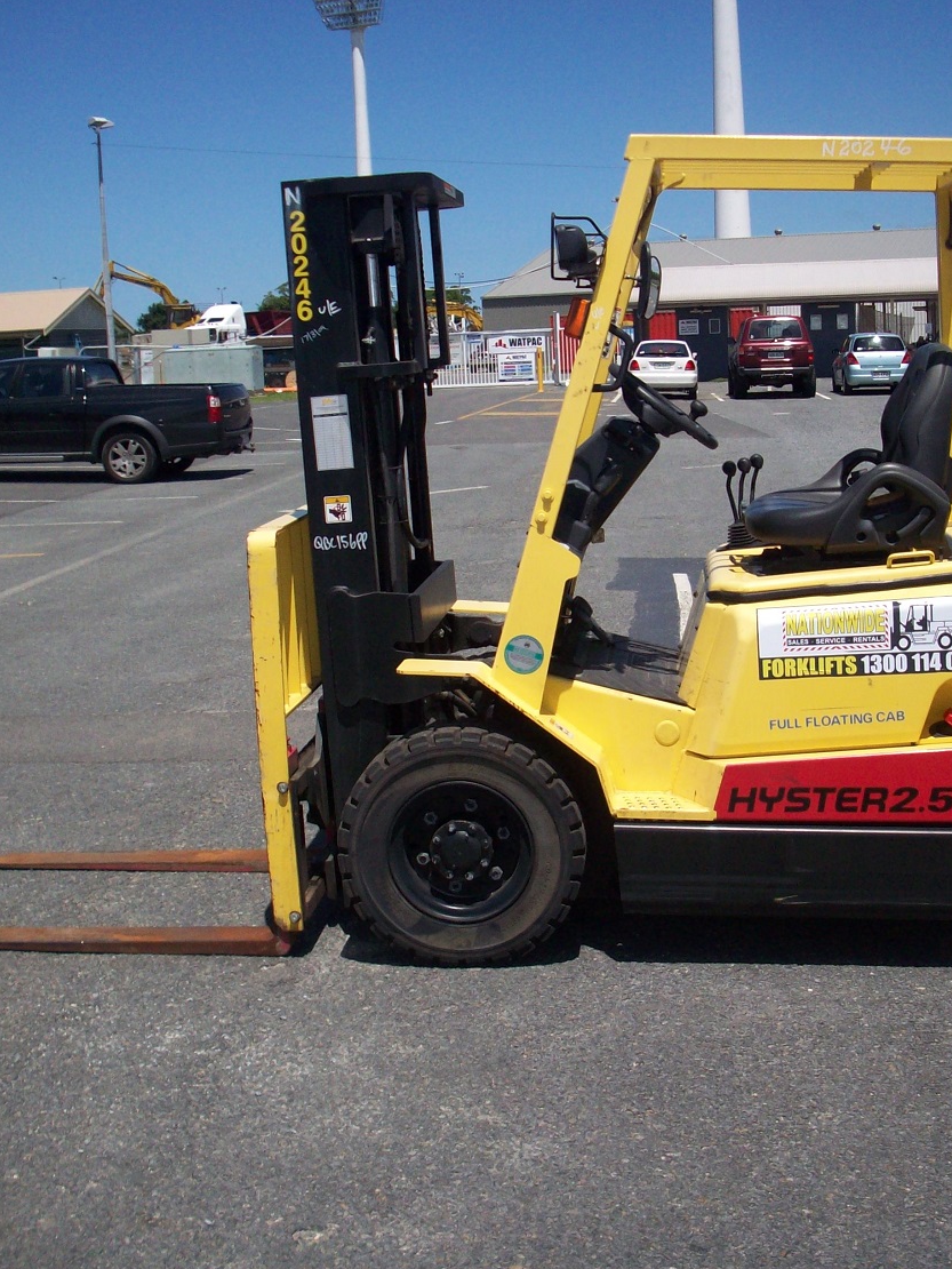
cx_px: 594
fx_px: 1833
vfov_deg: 38.2
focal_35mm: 50
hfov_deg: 29.0
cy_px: 636
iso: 80
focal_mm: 6.2
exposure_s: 1/630
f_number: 5.6
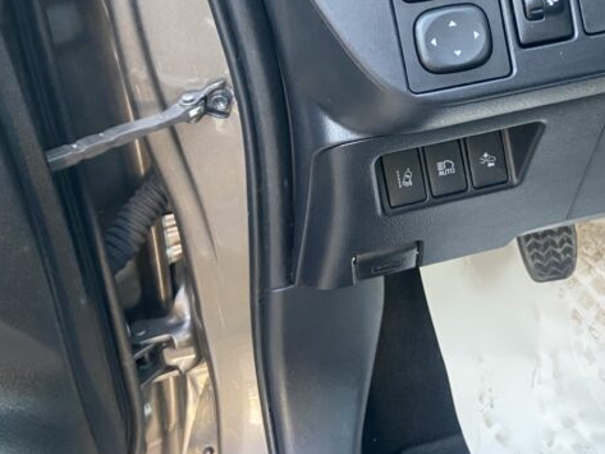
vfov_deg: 32.3
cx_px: 422
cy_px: 119
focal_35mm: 44
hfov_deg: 42.1
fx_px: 769
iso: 500
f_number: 1.8
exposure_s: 1/40
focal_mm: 4.25
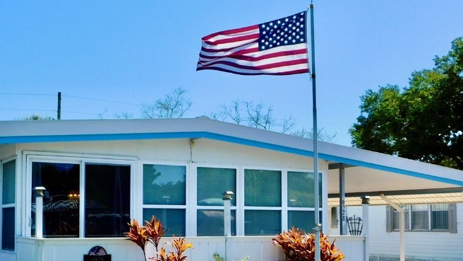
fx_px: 626
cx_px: 166
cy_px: 195
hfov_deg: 40.2
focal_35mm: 51
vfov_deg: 23.3
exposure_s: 1/500
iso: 125
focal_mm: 5.3
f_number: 6.4
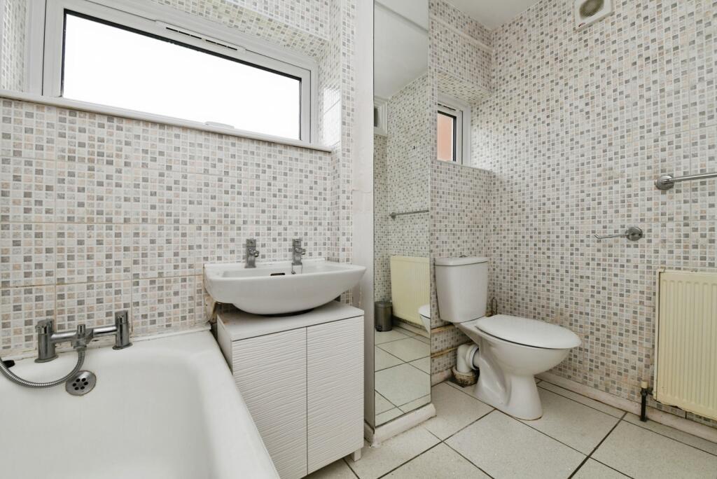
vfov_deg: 81.3
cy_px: 240
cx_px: 358
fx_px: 279
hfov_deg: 104.2
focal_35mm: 14
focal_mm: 14
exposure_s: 1/60
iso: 640
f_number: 8
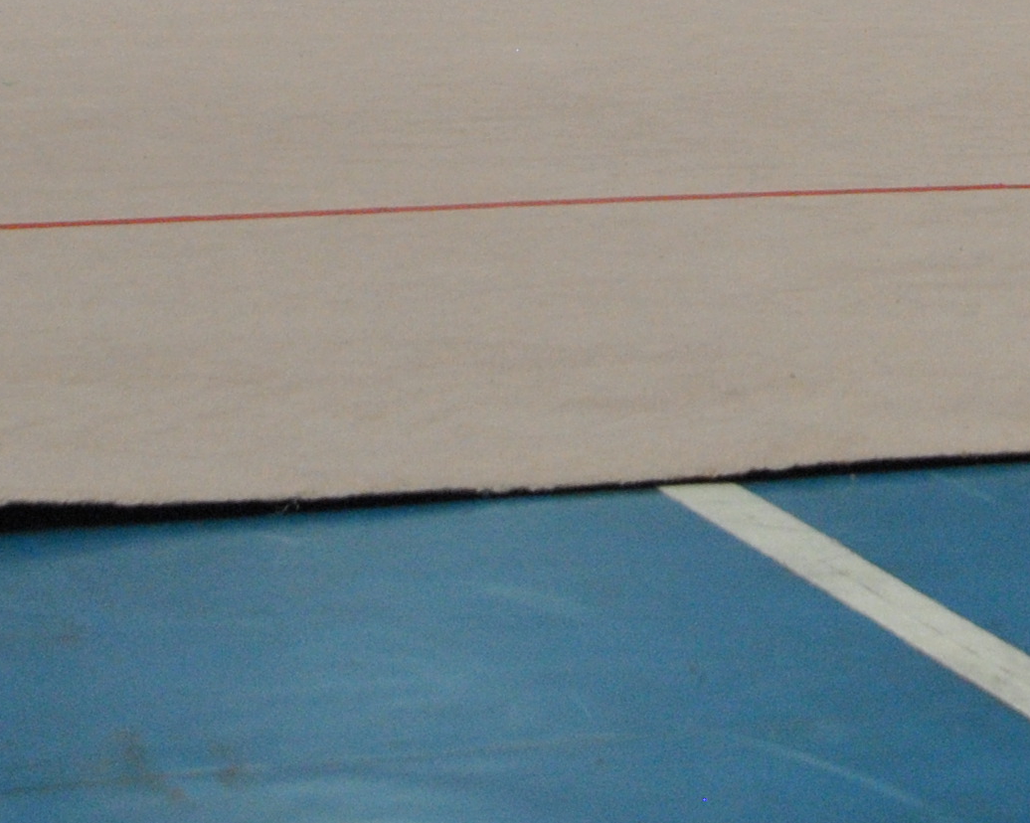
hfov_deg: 14.4
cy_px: -339
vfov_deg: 11.3
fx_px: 4015
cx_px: 963
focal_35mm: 132
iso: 800
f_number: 6.3
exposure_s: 1/160
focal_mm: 25
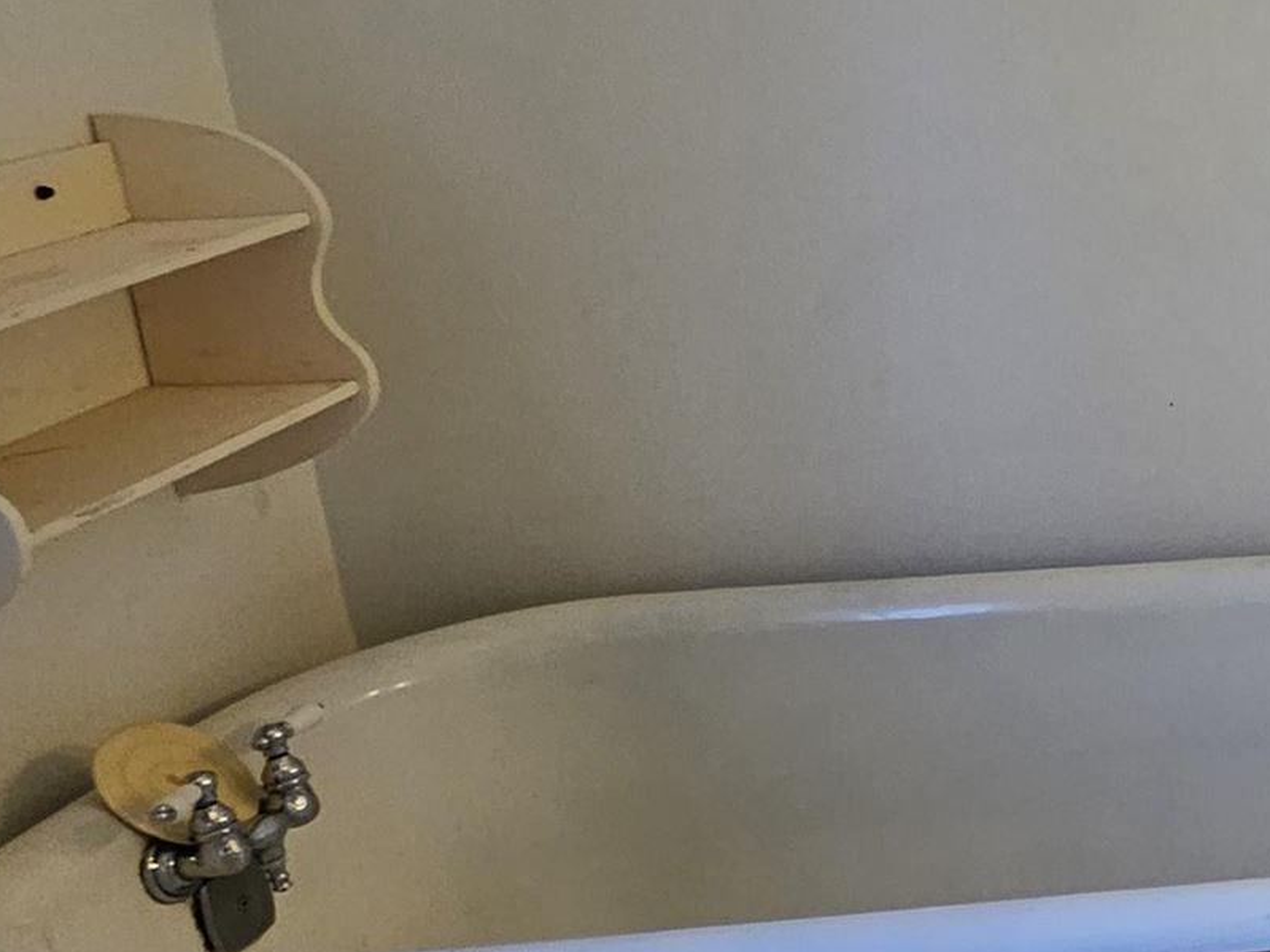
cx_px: 2017
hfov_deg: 25.6
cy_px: 265
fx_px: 1834
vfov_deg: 28.8
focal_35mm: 50
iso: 125
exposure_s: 1/77
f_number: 2.2
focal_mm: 2.2
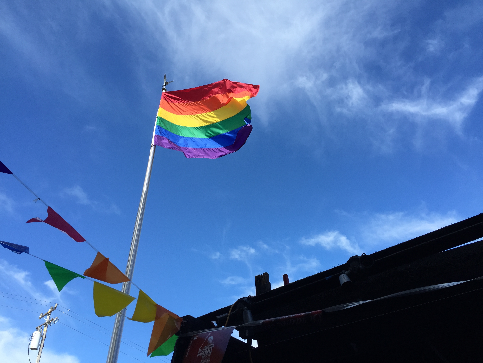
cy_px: 182
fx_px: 405
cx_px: 242
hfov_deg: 61.7
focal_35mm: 29
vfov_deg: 48.2
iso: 32
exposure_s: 1/1276
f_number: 2.2
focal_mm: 4.15
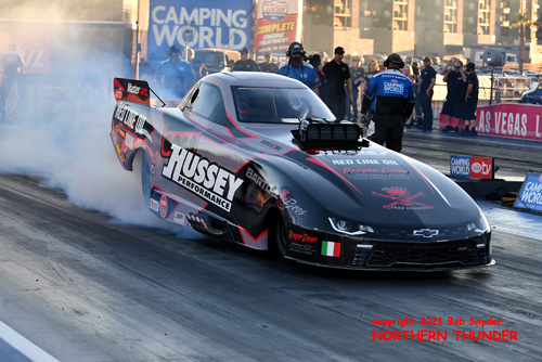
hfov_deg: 19.4
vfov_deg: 13.1
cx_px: 271
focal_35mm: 105
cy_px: 181
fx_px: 1582
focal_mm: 70
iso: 320
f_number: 3.5
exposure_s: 1/800
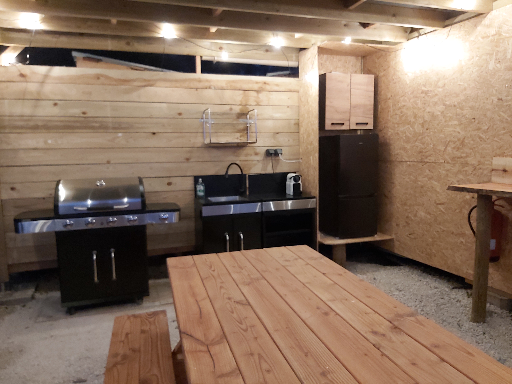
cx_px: 256
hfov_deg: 67.3
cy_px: 192
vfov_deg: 53.1
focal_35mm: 26
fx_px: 385
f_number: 1.7
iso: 1000
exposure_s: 1/17
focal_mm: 3.92
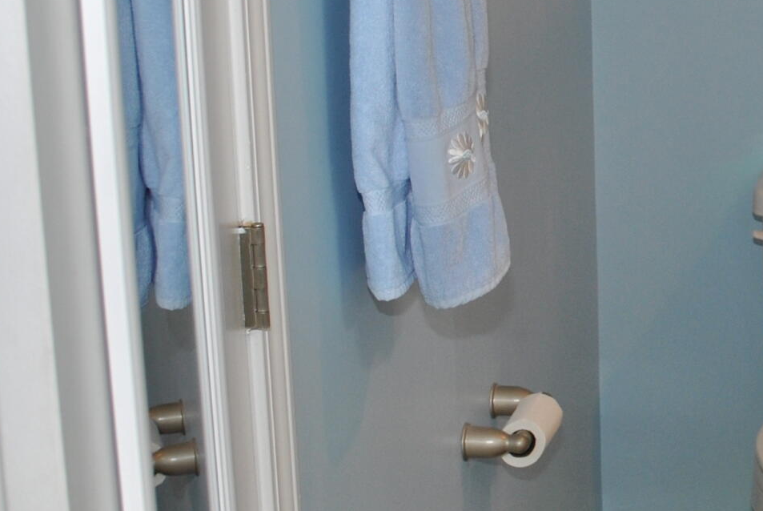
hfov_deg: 22.4
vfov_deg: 16.1
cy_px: 228
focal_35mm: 85
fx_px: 1804
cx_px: 857
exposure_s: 1/60
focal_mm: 18
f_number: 4
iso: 200
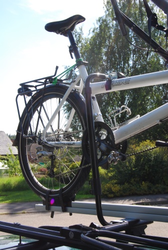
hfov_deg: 28.2
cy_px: 125
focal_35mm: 48
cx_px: 84
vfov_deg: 41.1
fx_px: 335
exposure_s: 1/160
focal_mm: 32
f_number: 13
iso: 400
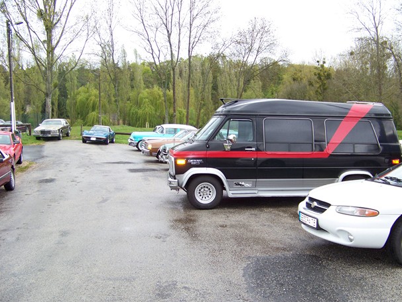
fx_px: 441
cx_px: 212
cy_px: 158
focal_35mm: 38
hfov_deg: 48.9
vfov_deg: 37.7
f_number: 2.8
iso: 63
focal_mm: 5.85
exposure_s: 1/320
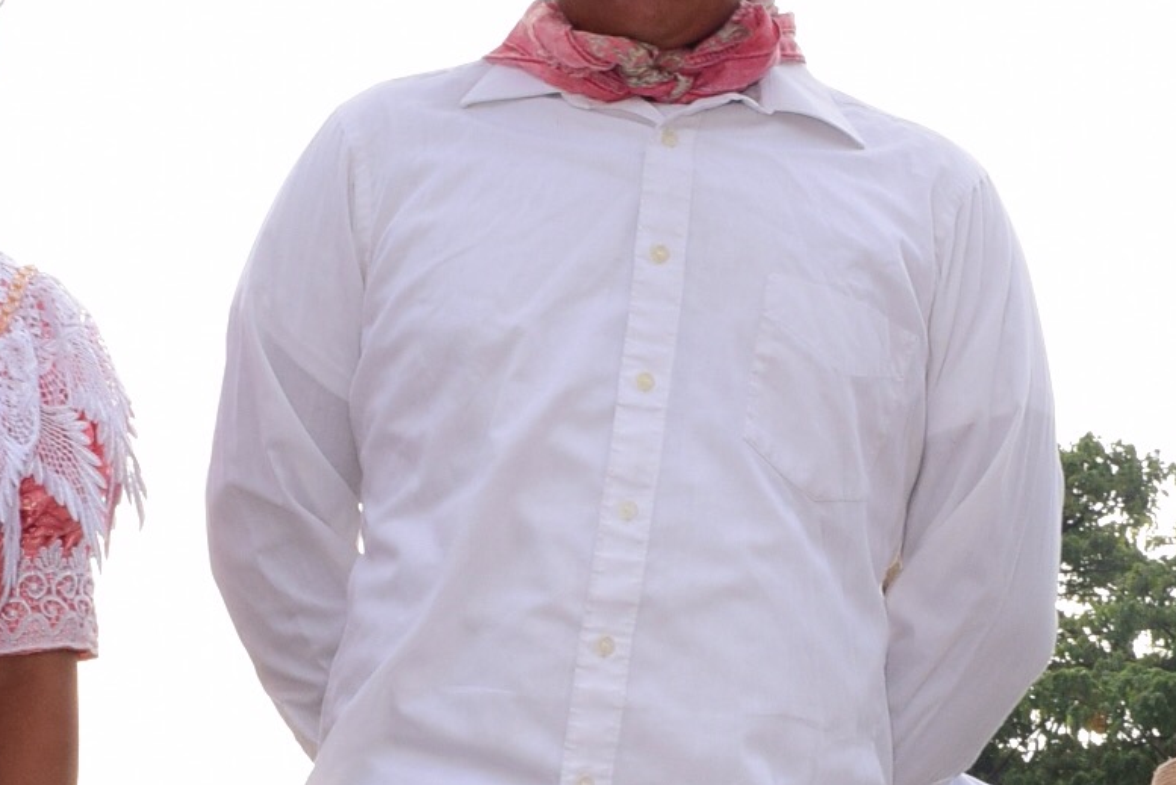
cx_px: 843
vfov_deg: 13.0
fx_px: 3399
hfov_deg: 19.5
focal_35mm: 104
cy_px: 829
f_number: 8
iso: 400
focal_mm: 18
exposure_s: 1/125
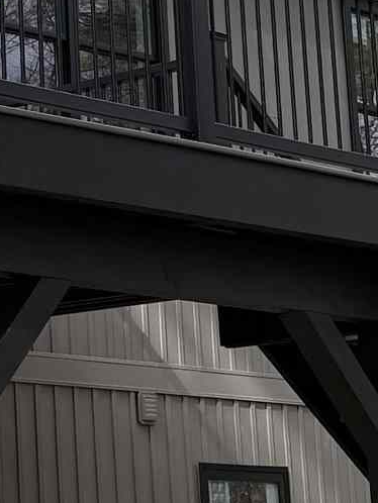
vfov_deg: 13.3
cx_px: -285
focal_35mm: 148
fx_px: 2153
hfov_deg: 9.6
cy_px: 135
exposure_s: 1/2703
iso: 80
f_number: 1.78
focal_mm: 6.76
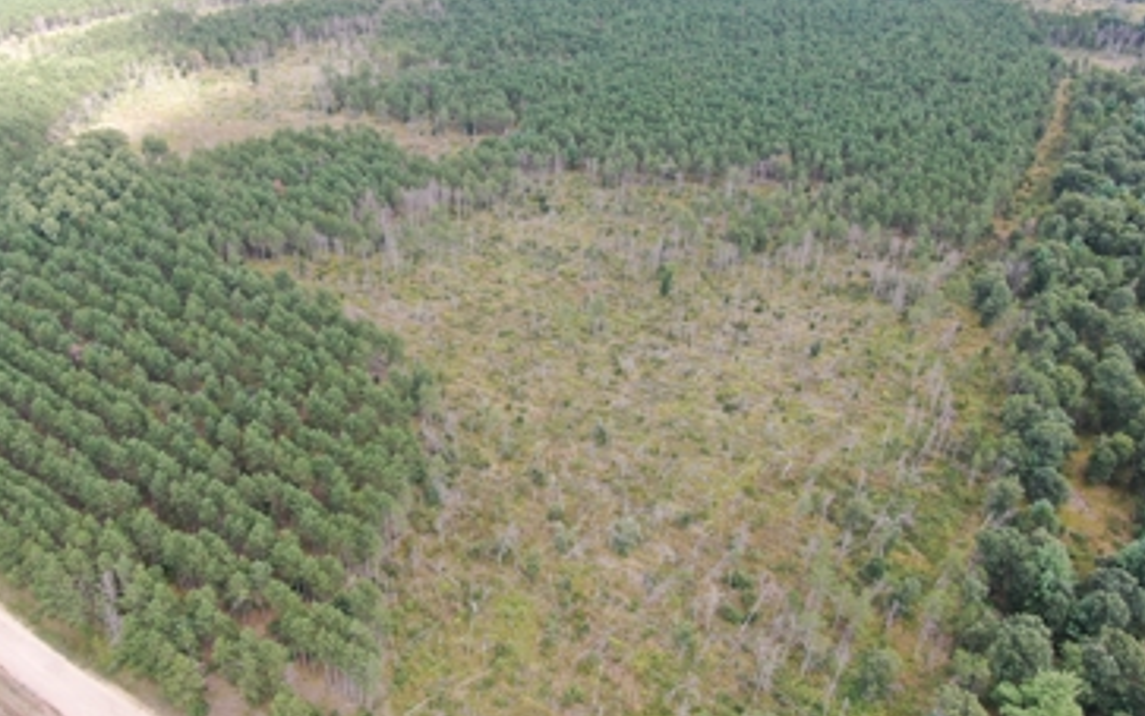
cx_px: 520
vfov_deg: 44.3
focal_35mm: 28
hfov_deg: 66.3
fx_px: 874
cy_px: 287
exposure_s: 1/200
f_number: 2.8
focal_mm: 4.39
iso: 100
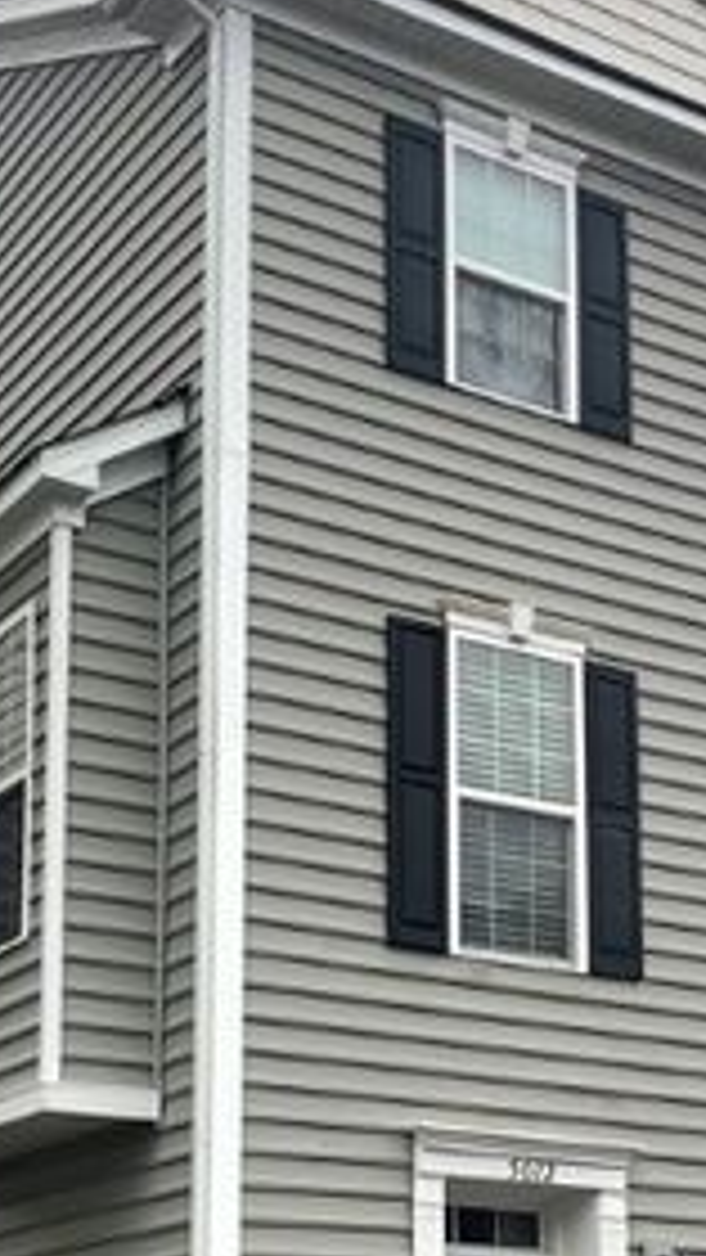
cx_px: 409
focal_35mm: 65
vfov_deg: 31.5
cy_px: 997
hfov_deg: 18.5
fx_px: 2163
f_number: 1.6
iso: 32
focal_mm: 5.1
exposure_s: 1/129
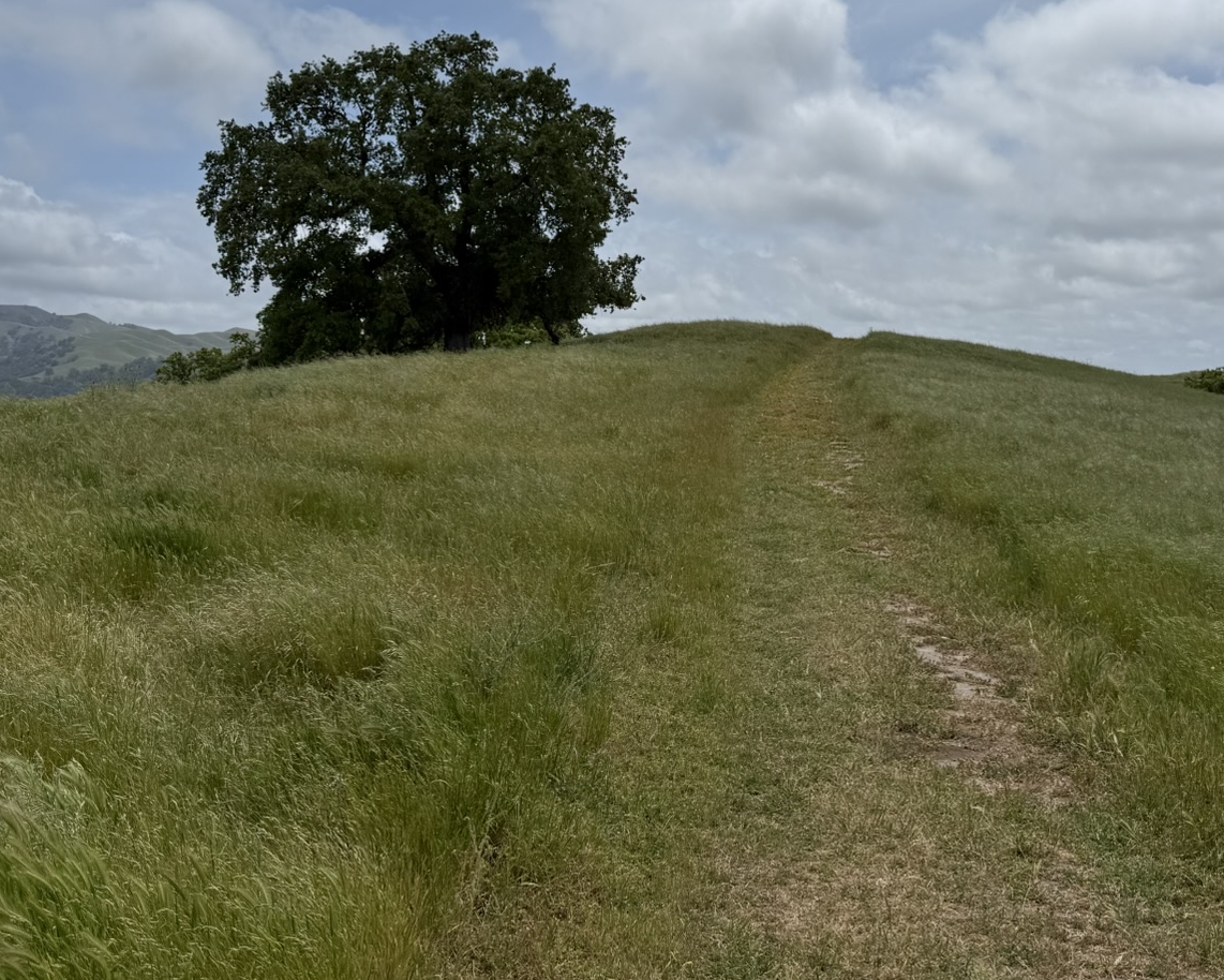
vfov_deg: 35.0
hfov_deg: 43.8
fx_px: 1522
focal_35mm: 42
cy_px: 263
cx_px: 647
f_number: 1.78
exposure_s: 1/11905
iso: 80
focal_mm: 6.76
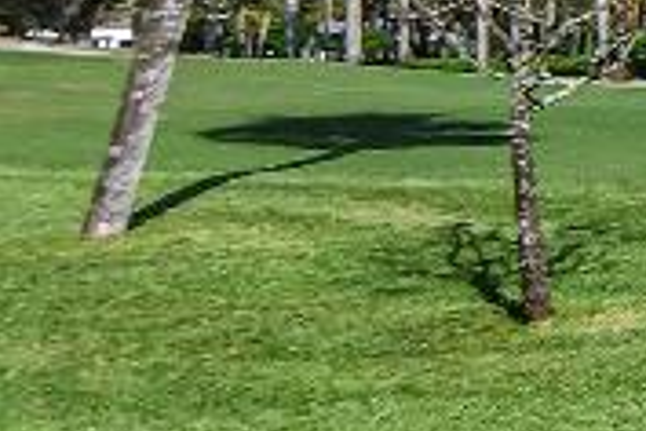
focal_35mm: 196
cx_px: 1807
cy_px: 47
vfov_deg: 7.0
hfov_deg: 8.9
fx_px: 3517
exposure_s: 1/4000
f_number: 8
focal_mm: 20
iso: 1000
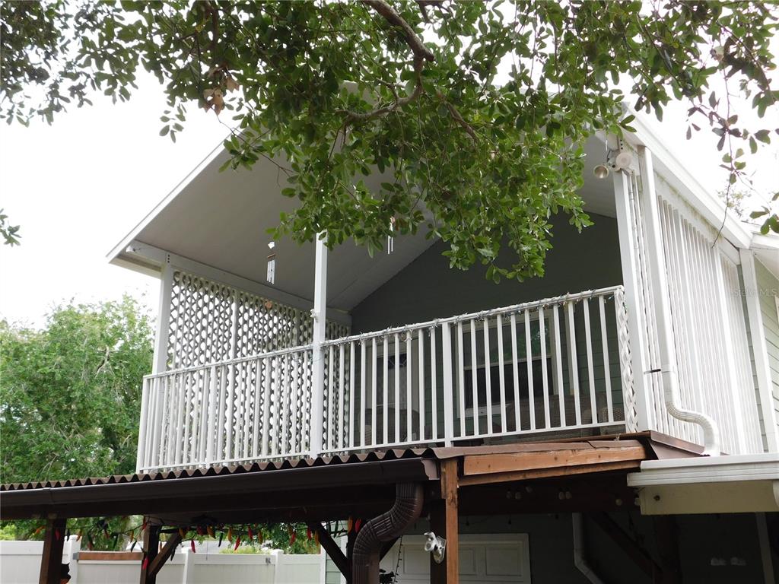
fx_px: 810
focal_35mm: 36
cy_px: 292
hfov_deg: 51.4
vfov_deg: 39.7
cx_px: 390
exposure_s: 1/200
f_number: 3.5
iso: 125
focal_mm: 6.3
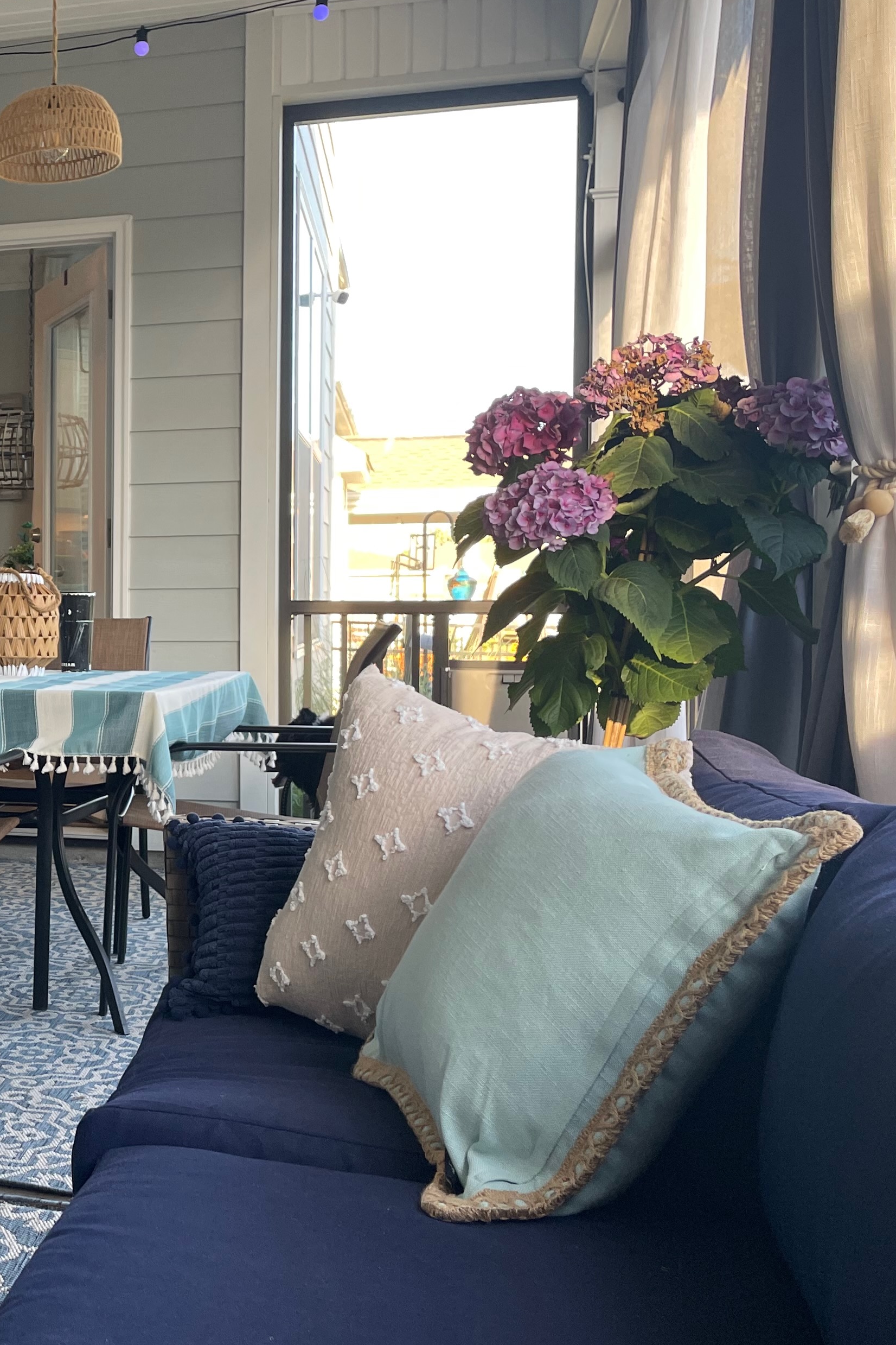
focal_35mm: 44
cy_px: 667
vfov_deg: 44.5
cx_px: -117
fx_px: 1643
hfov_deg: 27.6
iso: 80
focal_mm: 4.2
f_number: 1.6
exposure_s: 1/121
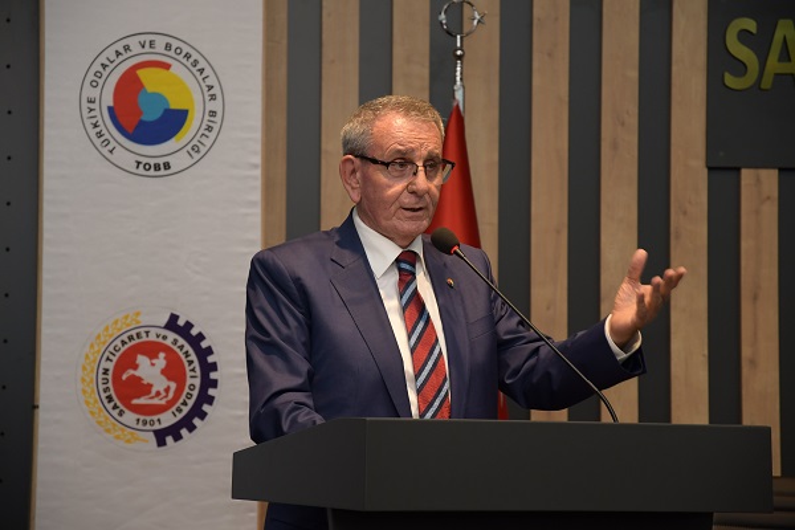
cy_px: 265
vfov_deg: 13.8
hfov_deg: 20.6
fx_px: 2186
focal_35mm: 99
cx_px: 398
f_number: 4
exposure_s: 1/200
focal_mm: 66
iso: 1000
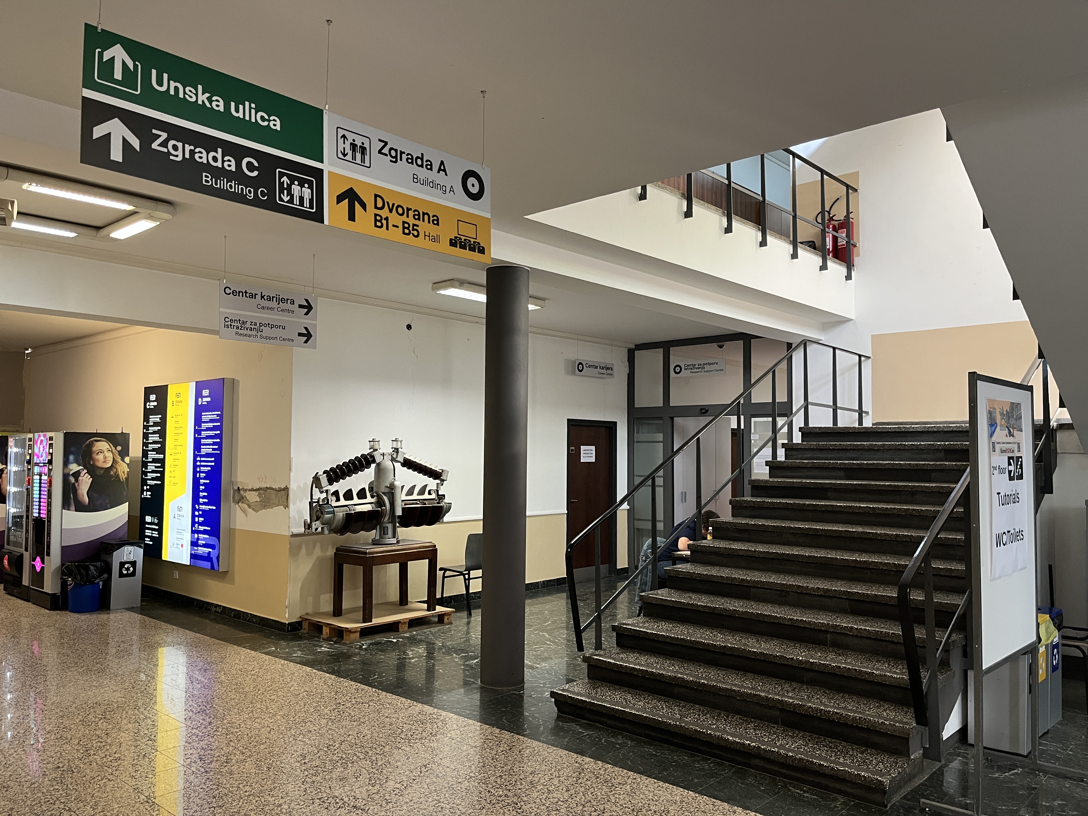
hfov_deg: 67.3
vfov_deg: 53.1
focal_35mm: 26
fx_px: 817
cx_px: 544
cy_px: 408
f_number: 1.6
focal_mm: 5.1
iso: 200
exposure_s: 1/50
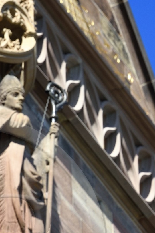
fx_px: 3805
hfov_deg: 2.3
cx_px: -27
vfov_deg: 3.5
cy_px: 248
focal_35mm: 589
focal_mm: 200
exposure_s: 1/400
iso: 200
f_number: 7.1
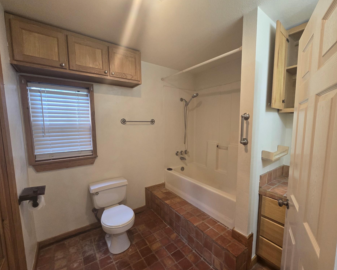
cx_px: 179
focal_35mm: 14
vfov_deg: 88.0
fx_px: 140
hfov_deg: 100.6
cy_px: 138
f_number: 2.2
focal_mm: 2.2
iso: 250
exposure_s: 1/60
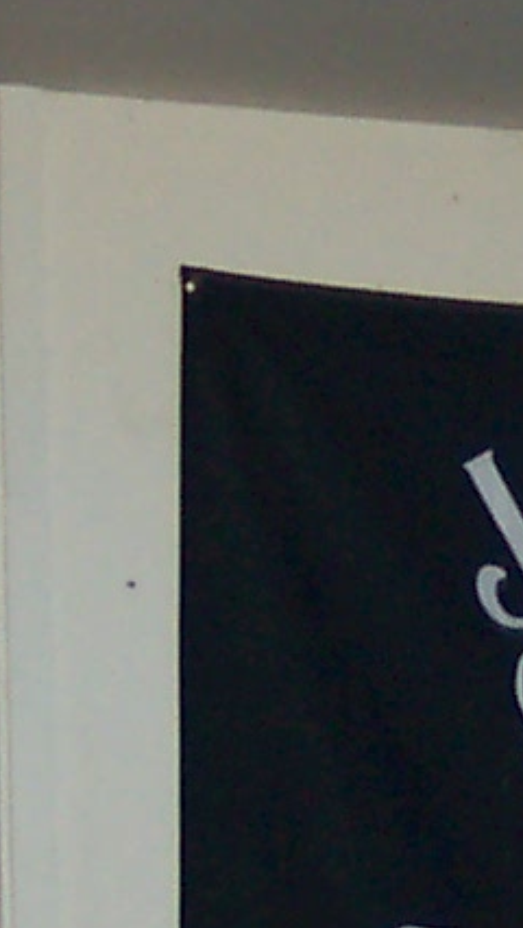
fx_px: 6673
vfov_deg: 7.9
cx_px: 861
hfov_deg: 4.5
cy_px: 928
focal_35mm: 271
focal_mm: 10.7
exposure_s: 1/45
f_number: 3.4
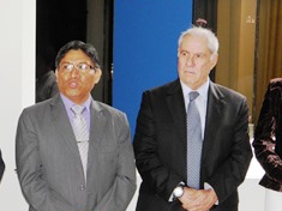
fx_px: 684
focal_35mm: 84
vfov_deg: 17.4
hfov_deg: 23.2
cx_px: 106
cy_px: 173
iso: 100
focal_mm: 7.9
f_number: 3.3
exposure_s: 1/60
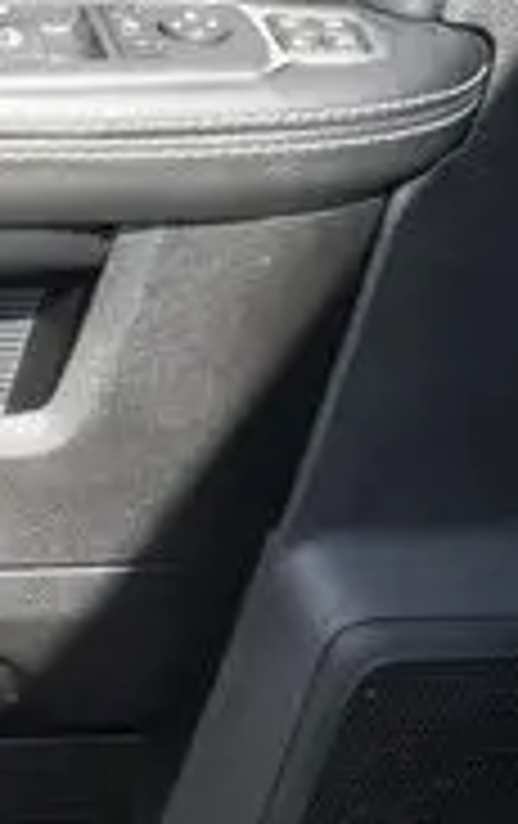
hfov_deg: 11.1
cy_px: 362
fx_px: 2497
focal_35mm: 111
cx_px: -378
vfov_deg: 18.7
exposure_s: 1/160
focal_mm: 15
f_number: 5
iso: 200
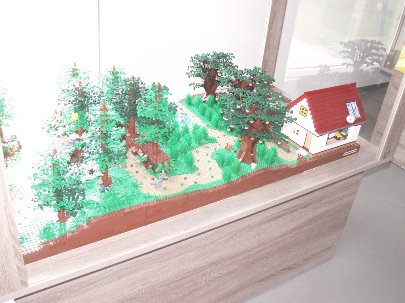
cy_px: 152
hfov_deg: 52.6
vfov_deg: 40.7
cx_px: 202
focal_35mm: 35
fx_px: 409
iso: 100
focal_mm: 5.86
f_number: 2.8
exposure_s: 1/60
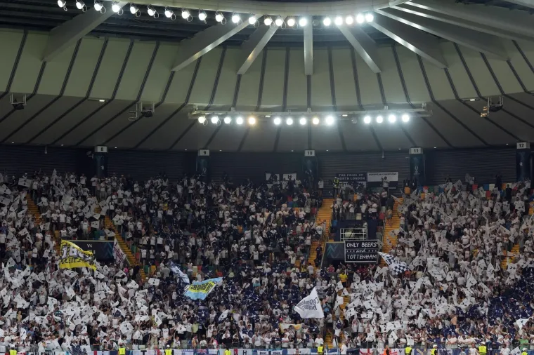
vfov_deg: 10.4
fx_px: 1957
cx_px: 267
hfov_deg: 15.5
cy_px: 178
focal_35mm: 132
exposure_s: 1/800
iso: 2000
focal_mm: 132
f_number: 3.5
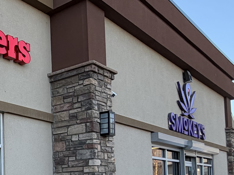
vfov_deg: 26.9
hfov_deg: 31.3
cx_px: -48
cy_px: 176
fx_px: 345
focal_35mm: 51
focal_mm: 2.22
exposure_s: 1/282
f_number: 2.2
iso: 50
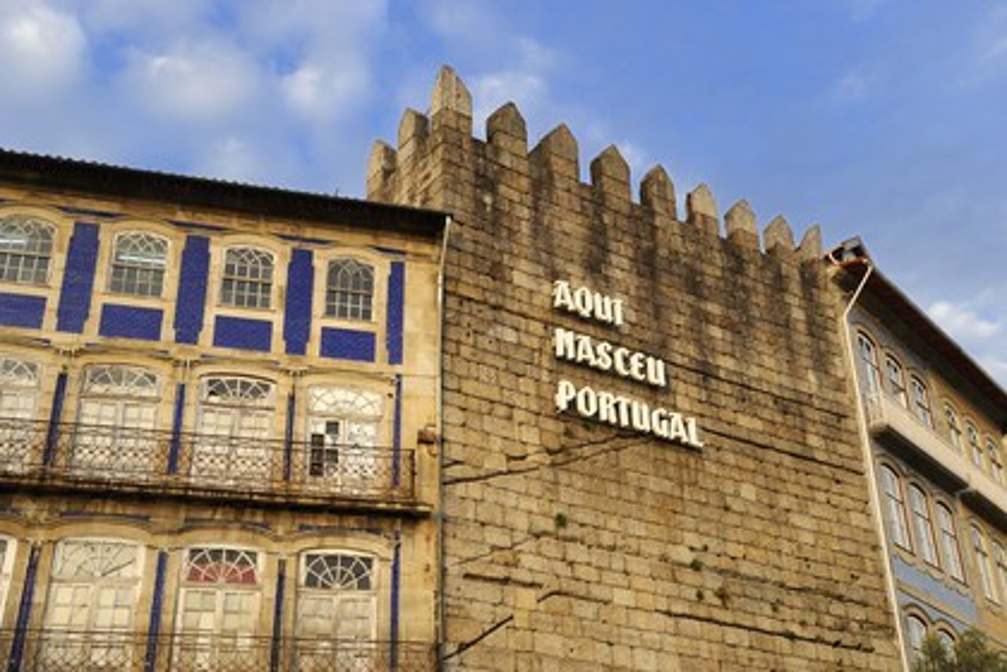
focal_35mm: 44
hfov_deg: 44.5
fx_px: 1231
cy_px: 336
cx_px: 504
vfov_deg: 30.5
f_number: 5
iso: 200
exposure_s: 1/160
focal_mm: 44
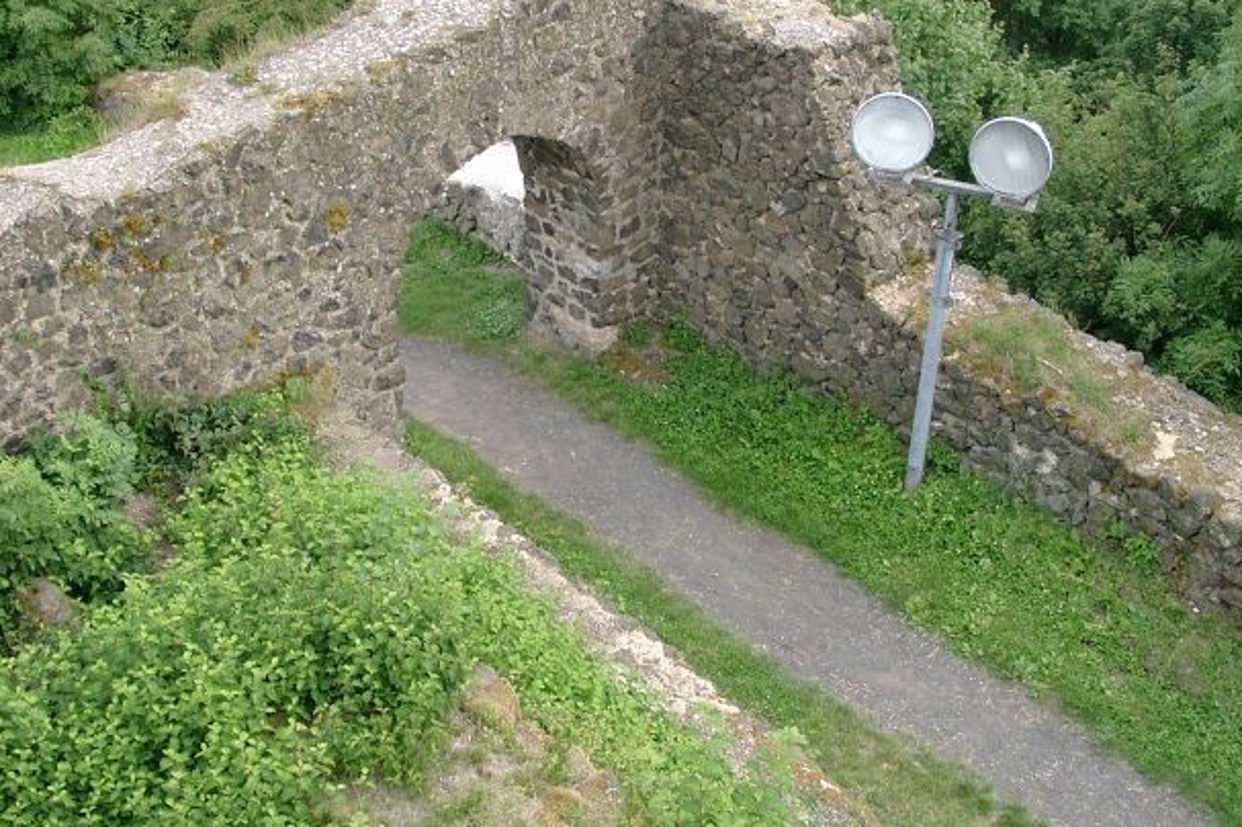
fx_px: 1655
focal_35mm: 48
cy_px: 248
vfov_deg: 27.8
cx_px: 604
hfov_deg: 41.1
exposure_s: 1/87.8
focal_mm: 7.39
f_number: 4
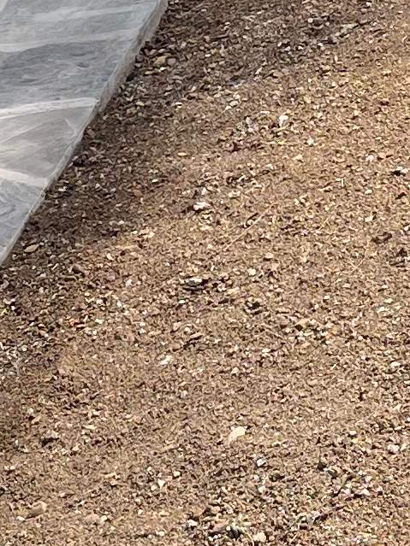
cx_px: 329
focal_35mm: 164
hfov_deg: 9.0
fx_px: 2591
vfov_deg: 11.8
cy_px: -130
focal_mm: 5.1
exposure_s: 1/1689
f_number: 1.6
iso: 32
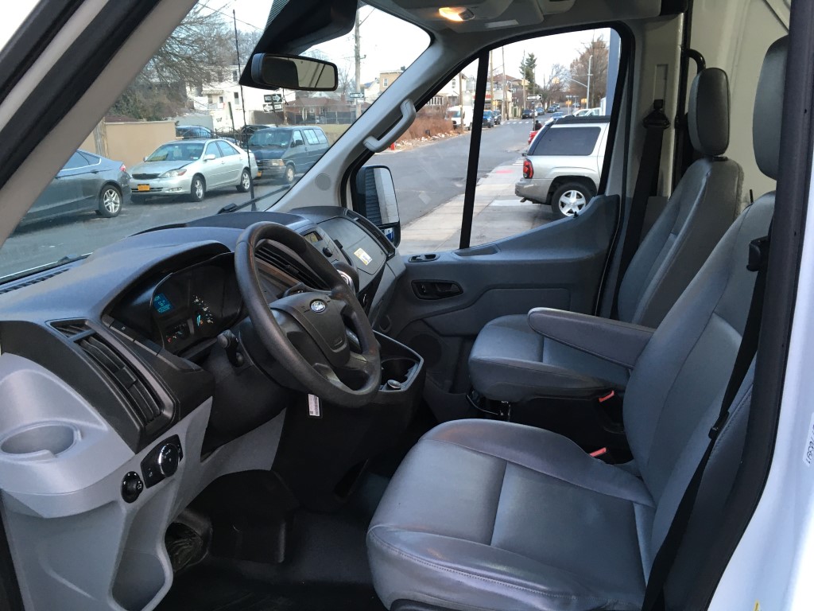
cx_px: 407
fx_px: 682
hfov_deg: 61.7
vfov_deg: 48.2
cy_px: 306
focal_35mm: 29
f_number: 2.2
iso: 64
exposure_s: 1/30
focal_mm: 4.15
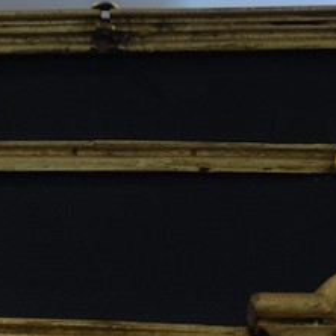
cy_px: 1161
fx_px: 1208
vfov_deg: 9.5
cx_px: 310
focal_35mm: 110
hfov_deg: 15.6
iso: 100
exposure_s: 1/2
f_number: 4
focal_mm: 12
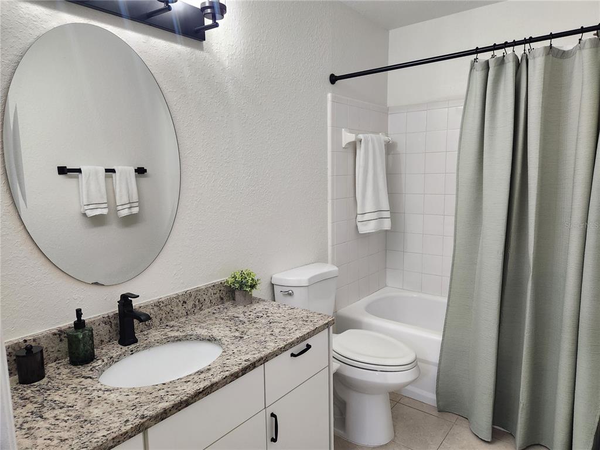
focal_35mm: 23
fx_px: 399
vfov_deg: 58.9
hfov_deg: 73.9
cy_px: 225
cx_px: 300
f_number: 1.8
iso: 400
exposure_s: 1/120
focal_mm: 5.4
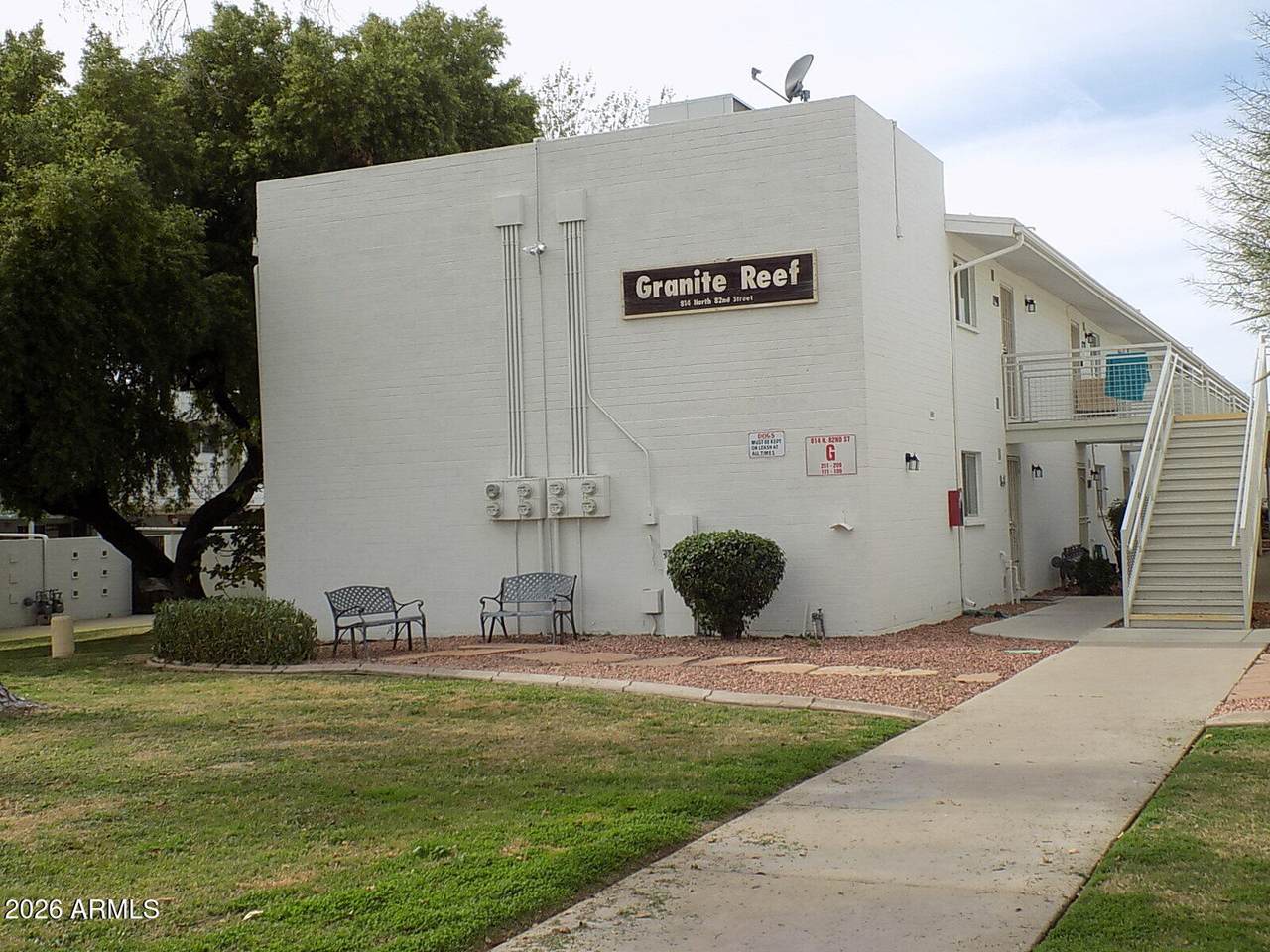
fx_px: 1504
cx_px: 635
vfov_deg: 35.1
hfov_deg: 45.8
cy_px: 476
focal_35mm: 41
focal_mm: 7.3
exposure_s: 1/500
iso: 80
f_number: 3.6
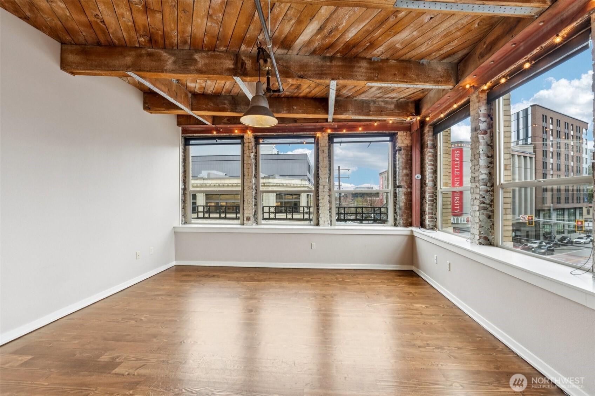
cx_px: 298
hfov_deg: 100.4
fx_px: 248
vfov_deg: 77.3
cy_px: 198
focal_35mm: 15
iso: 250
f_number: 8
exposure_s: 1/13
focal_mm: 10
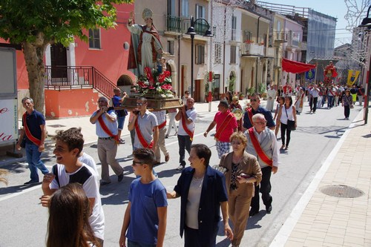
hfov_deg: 57.2
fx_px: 340
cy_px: 124
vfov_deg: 39.9
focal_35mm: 33
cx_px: 186
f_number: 8
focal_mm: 22
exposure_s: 1/320
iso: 200
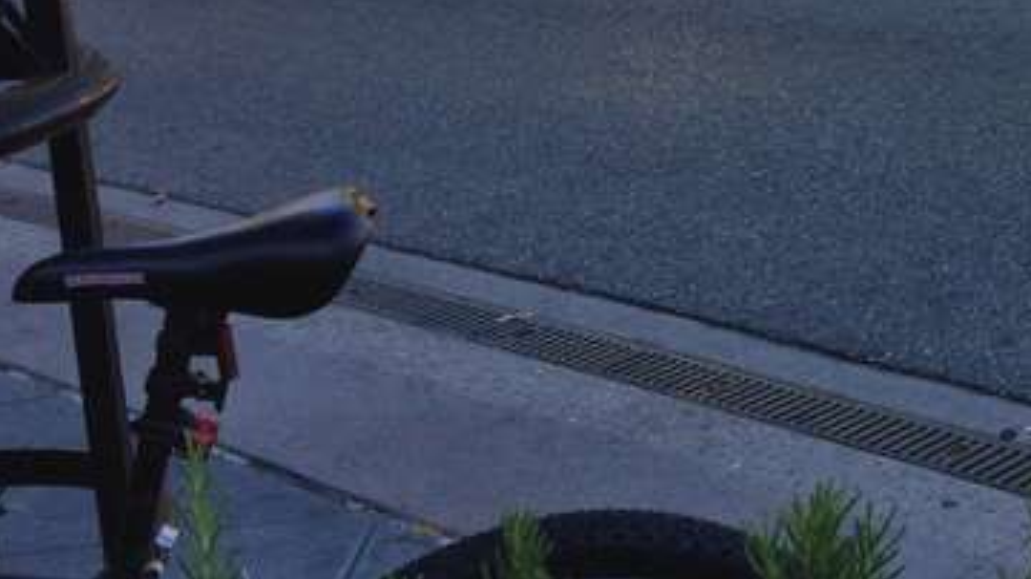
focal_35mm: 80
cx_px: 951
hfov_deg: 25.6
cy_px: -209
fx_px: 2186
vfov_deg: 14.4
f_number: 2.4
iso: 50
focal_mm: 4.12
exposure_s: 1/332
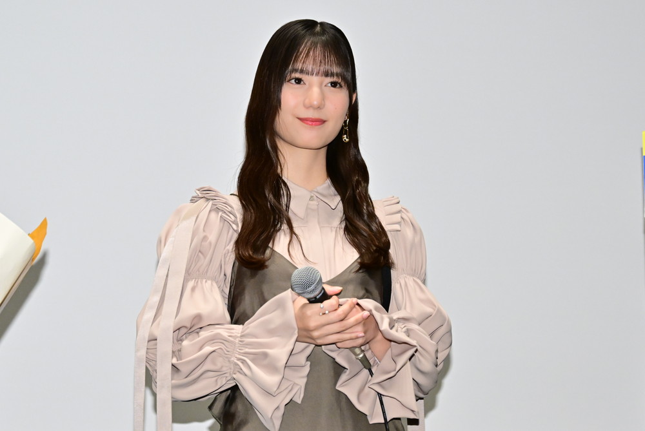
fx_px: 2114
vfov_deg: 11.6
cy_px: 216
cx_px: 322
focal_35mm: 118
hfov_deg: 17.3
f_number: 6.3
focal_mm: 79
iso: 3200
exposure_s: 1/200
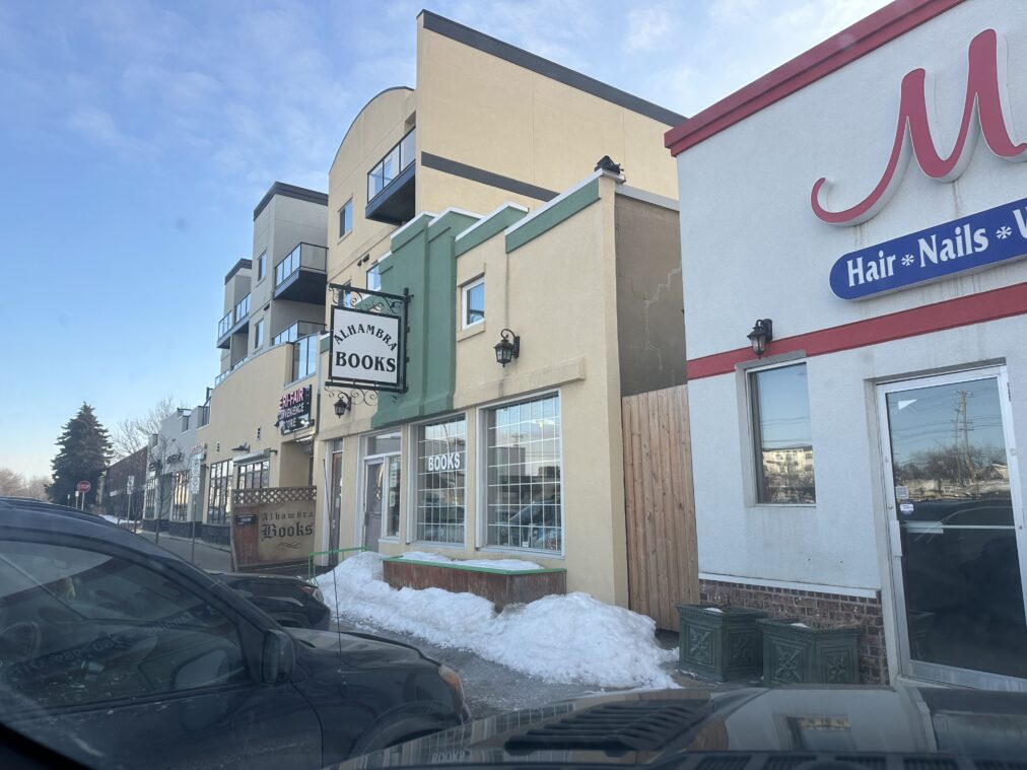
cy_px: 385
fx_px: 712
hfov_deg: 71.6
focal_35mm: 24
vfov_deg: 56.8
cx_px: 514
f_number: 1.78
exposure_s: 1/1495
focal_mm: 6.86
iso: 80
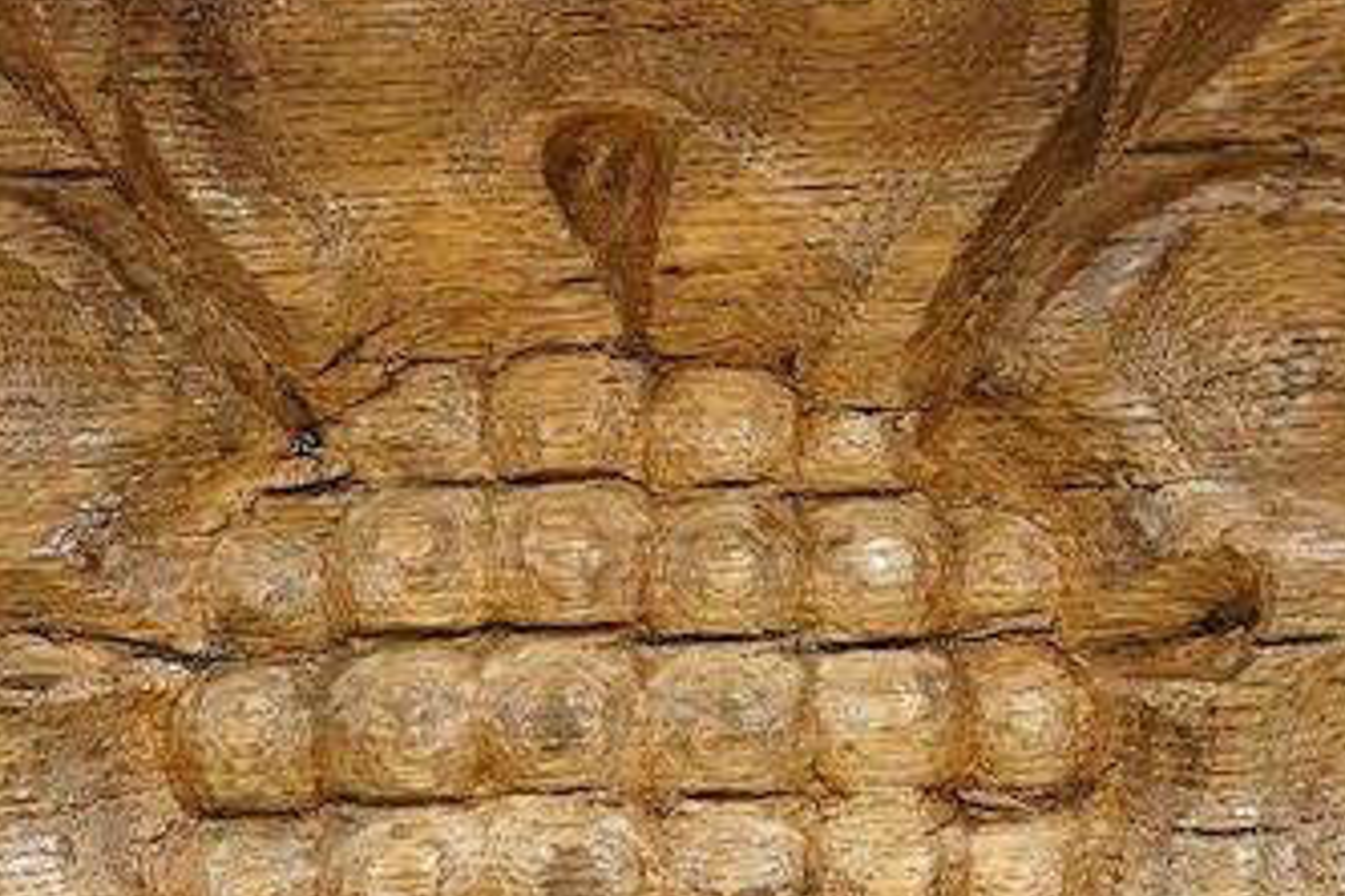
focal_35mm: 152
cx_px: 555
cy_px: 585
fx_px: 5678
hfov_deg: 13.5
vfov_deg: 9.0
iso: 2000
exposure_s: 1/125
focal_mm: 30
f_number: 5.6
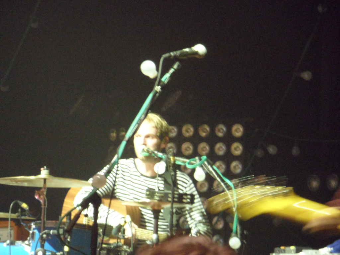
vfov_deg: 5.0
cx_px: 170
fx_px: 2947
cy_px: 128
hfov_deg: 6.6
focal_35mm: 300
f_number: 5.4
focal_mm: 49.4
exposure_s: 1/4
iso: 800
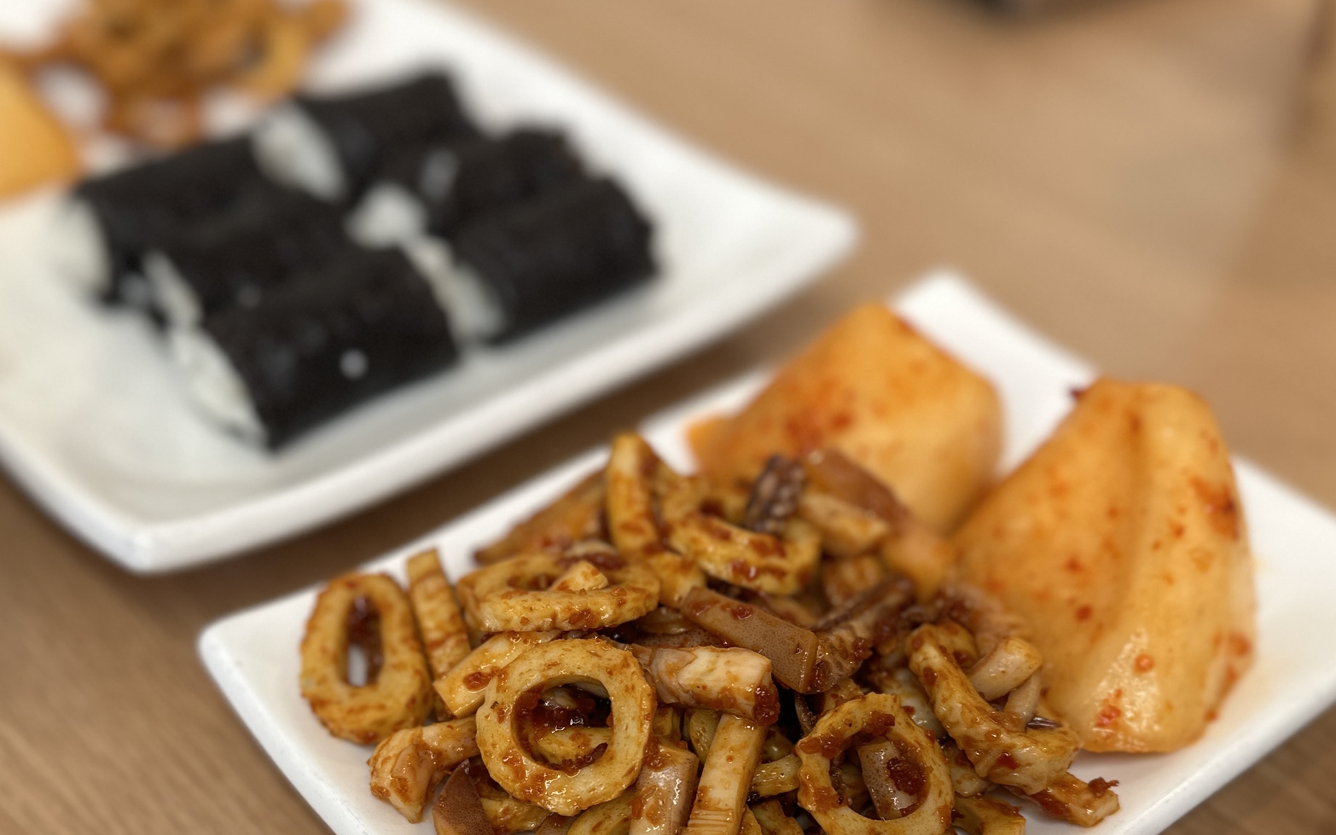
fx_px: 1529
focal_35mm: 42
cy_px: 685
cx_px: 624
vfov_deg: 29.7
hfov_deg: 47.2
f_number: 1.78
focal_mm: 6.86
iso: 125
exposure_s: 1/60
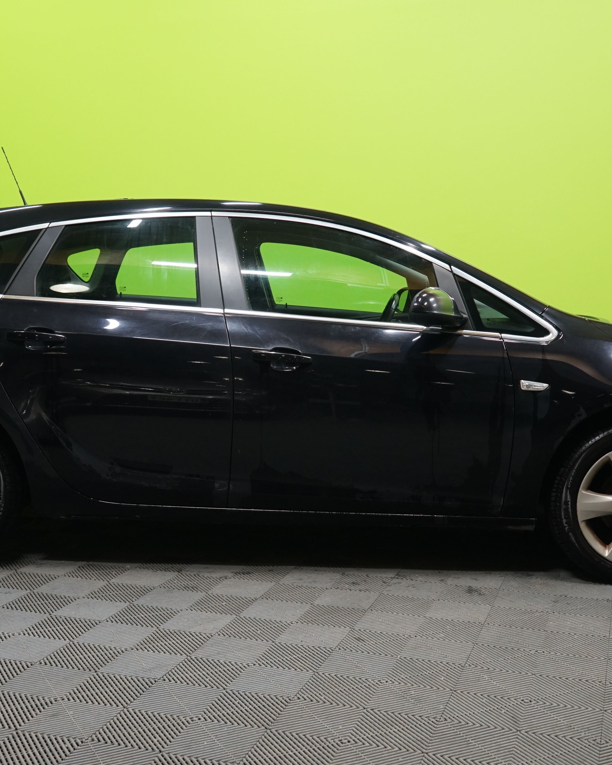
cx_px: 316
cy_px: 382
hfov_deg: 34.1
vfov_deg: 42.0
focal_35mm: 44
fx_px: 996
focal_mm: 31
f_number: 5.6
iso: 1250
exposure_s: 1/25
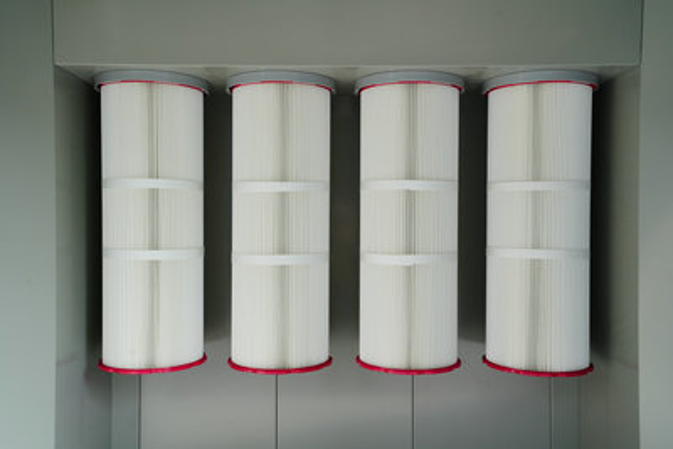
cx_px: 336
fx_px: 655
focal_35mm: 35
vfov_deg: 37.9
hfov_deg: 54.4
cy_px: 224
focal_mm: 35
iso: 400
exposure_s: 1/125
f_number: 8
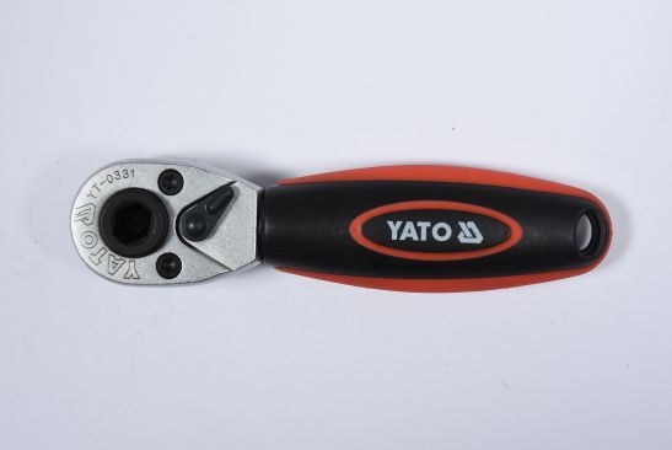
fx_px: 1962
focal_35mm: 105
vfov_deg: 13.1
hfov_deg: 19.4
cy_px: 225
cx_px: 336
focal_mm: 70
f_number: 13
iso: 250
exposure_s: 1/125
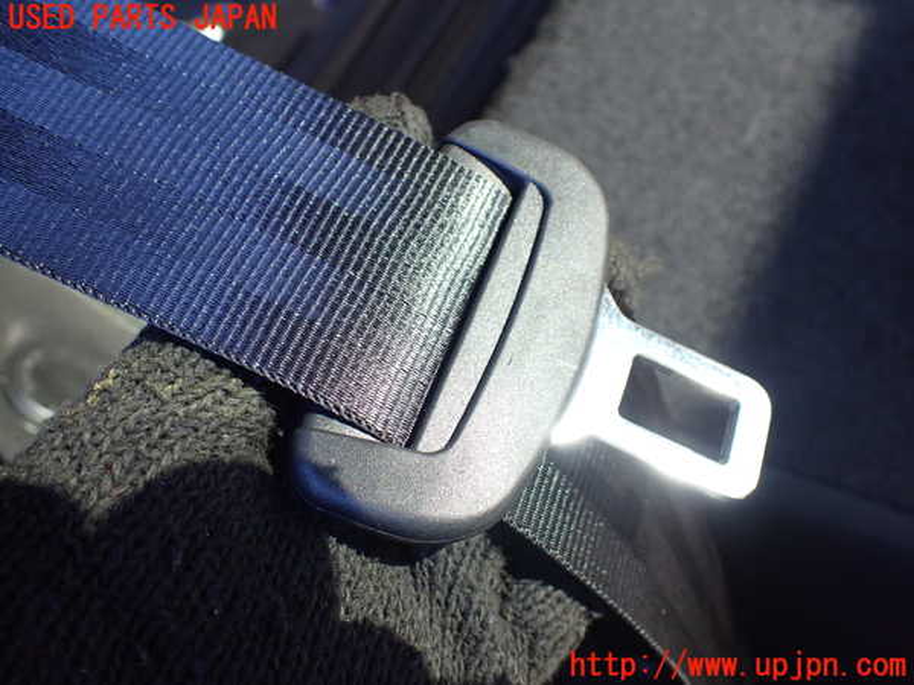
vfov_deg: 46.8
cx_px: 457
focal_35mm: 30
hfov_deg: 60.0
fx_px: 792
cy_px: 342
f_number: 2.3
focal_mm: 5.4
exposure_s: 1/125
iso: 250
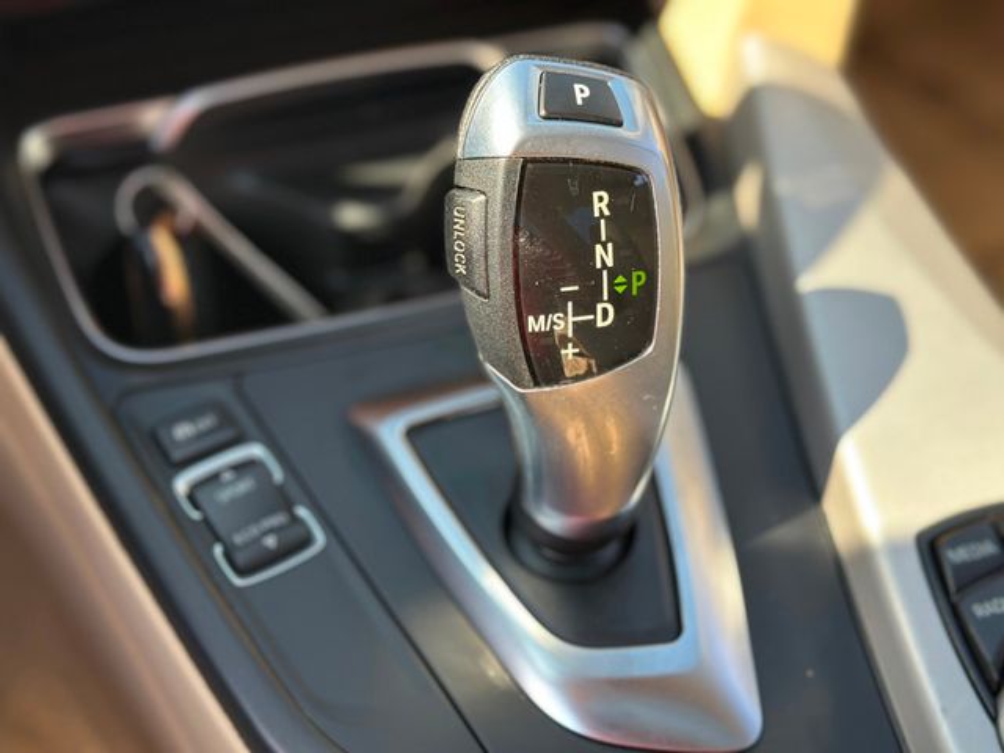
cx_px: 502
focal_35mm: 48
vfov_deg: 30.3
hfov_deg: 39.7
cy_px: 376
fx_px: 1392
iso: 80
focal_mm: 6.86
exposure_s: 1/511
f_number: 1.78
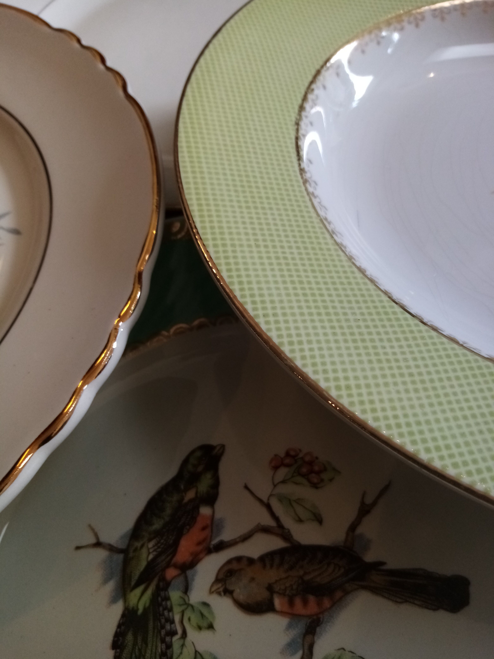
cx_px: 247
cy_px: 330
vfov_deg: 67.3
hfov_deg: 53.1
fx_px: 495
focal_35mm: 26
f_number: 1.8
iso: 116
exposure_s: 1/33.3
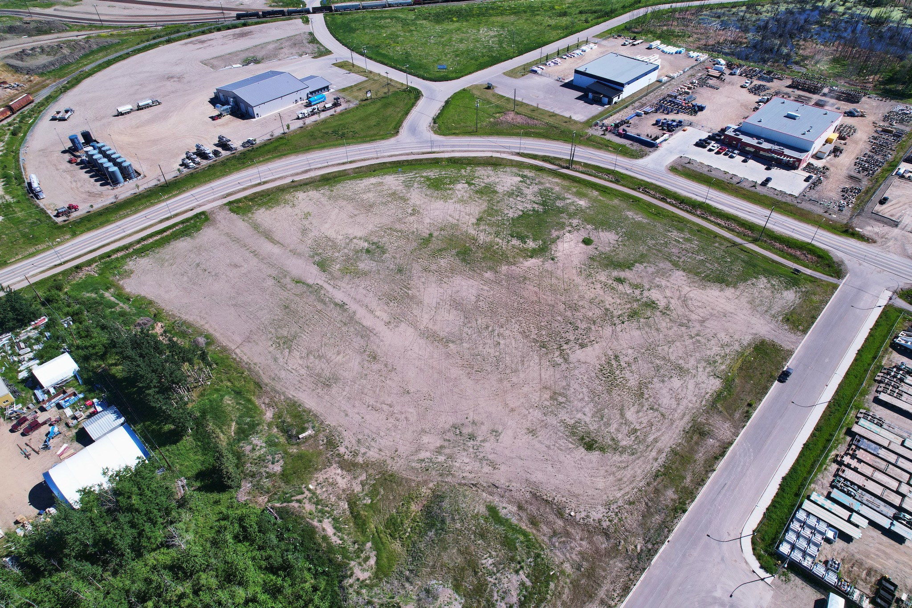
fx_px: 557
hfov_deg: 78.6
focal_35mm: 22
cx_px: 456
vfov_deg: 57.2
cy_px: 304
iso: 100
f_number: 2.8
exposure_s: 1/60
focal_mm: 8.38
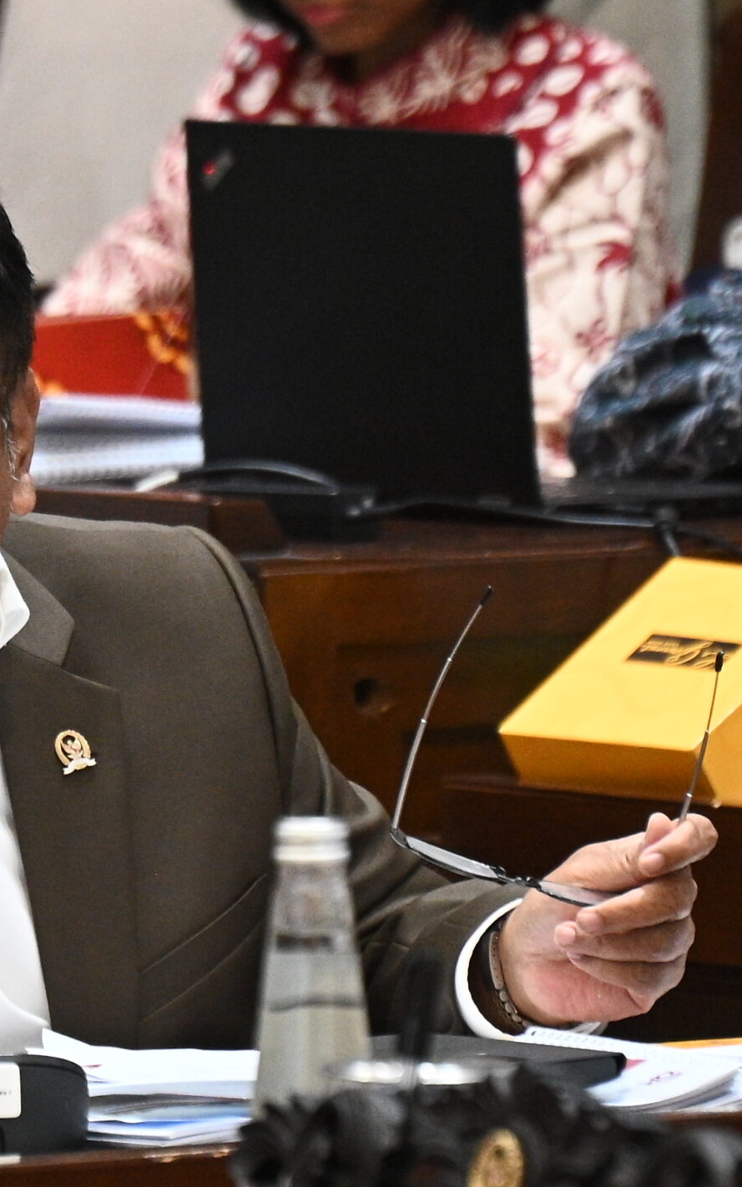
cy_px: 564
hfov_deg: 3.6
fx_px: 11872
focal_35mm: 367
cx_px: -139
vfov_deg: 5.7
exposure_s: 1/125
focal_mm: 200
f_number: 6.3
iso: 3200
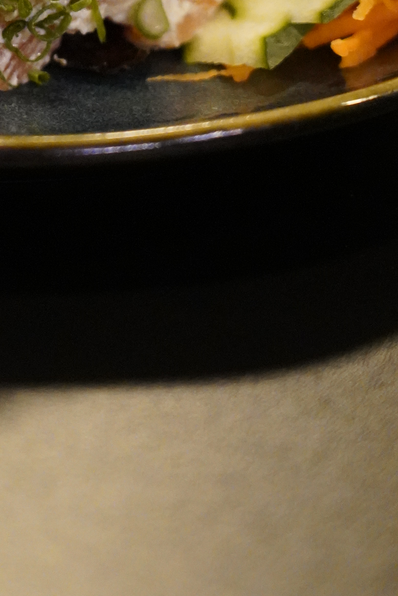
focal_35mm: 270
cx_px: -42
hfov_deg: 5.1
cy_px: -113
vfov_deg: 7.6
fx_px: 4476
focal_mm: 105
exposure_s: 1/80
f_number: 4
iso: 12800
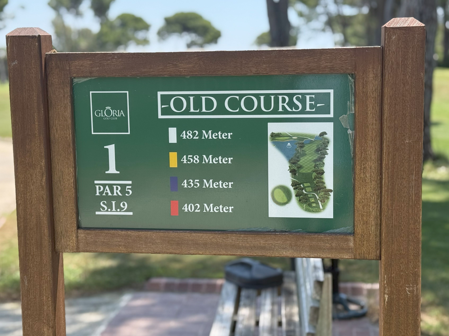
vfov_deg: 25.6
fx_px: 739
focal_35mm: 57
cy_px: 146
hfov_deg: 33.7
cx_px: 199
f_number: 1.78
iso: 100
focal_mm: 6.76
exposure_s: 1/2494
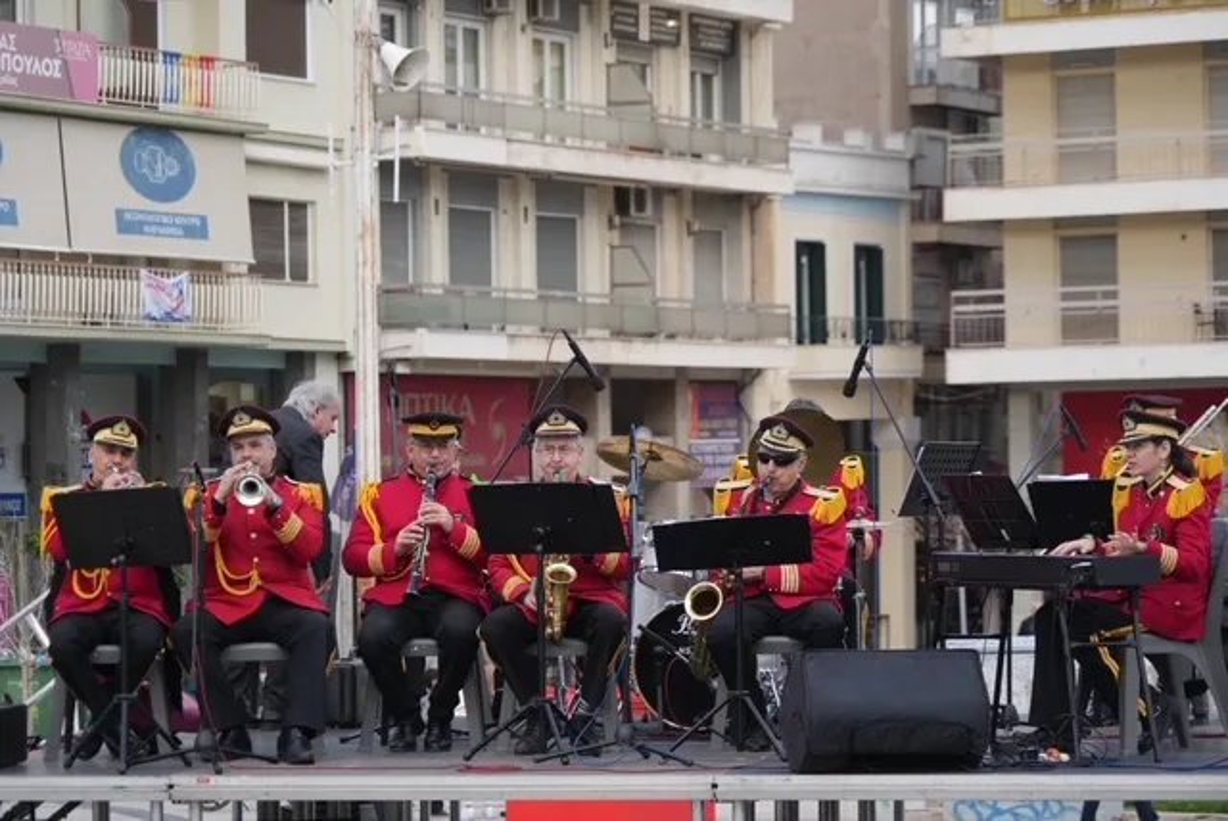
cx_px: 614
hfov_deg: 16.0
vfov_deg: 10.7
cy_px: 410
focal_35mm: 128
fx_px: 4370
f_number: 6.3
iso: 320
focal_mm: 128
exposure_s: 1/200
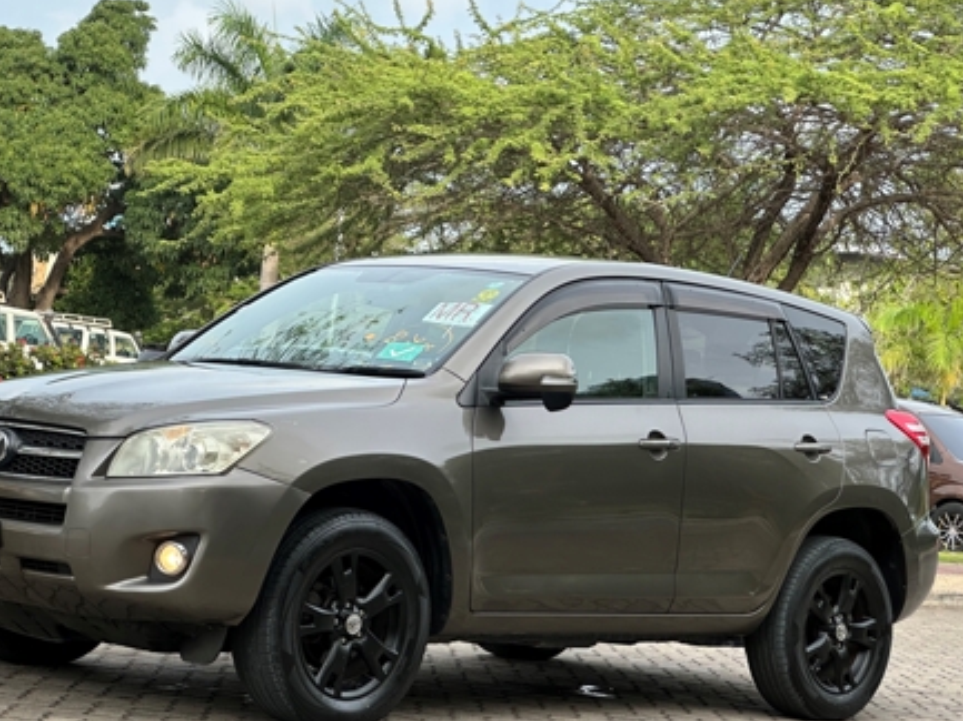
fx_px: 2474
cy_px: 318
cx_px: 414
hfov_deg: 22.0
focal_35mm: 89
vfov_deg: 16.6
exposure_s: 1/198
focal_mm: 9
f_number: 2.8
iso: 32
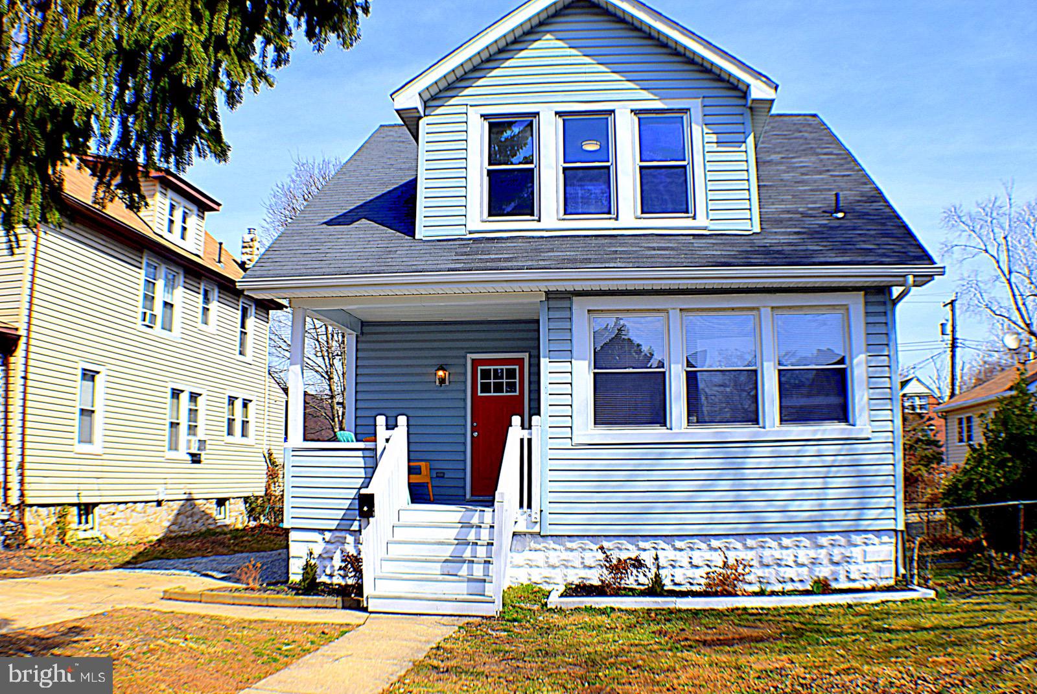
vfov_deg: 32.0
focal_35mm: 42
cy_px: 347
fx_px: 1211
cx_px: 518
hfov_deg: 46.4
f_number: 10
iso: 200
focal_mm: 28
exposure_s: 1/400
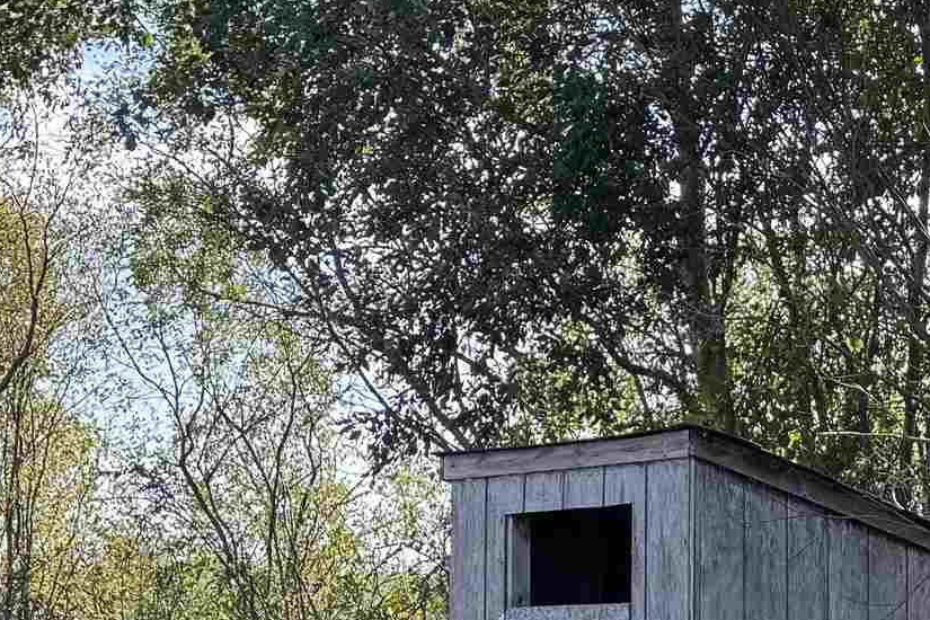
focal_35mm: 93
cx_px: 842
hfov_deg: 21.4
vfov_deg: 14.5
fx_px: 2402
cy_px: 610
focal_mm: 6.76
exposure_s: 1/900
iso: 80
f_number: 1.78
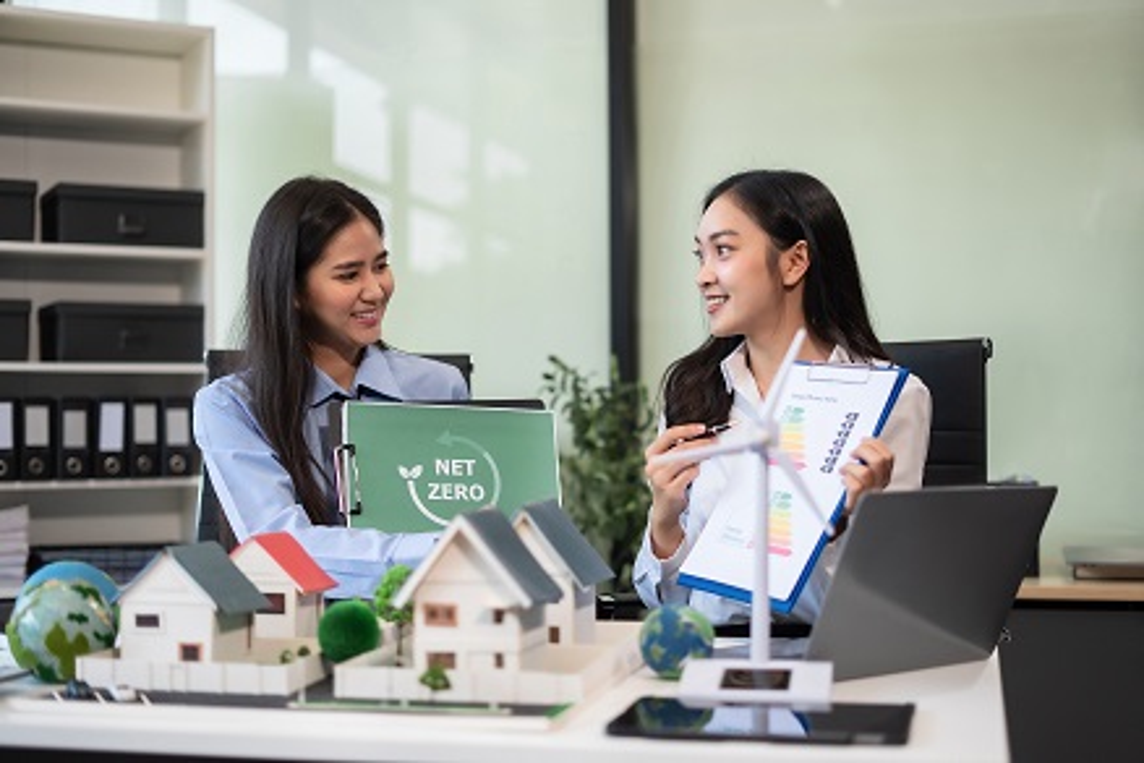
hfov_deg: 39.6
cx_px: 572
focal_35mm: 50
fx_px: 1589
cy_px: 382
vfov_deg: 27.0
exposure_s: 1/320
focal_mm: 50
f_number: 2
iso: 400
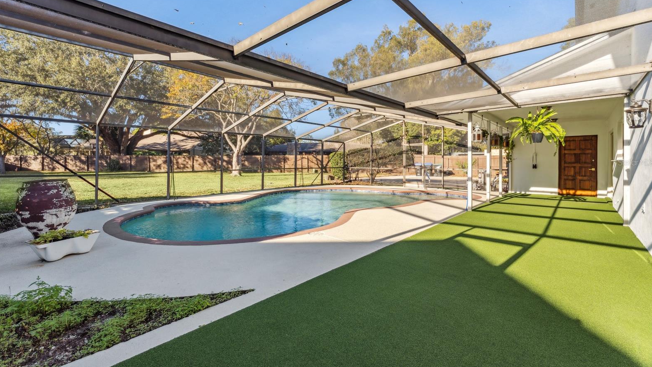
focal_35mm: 16
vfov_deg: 66.2
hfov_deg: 98.6
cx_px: 323
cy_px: 162
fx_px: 280
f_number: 11
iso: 100
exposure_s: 1/80
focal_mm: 15.2
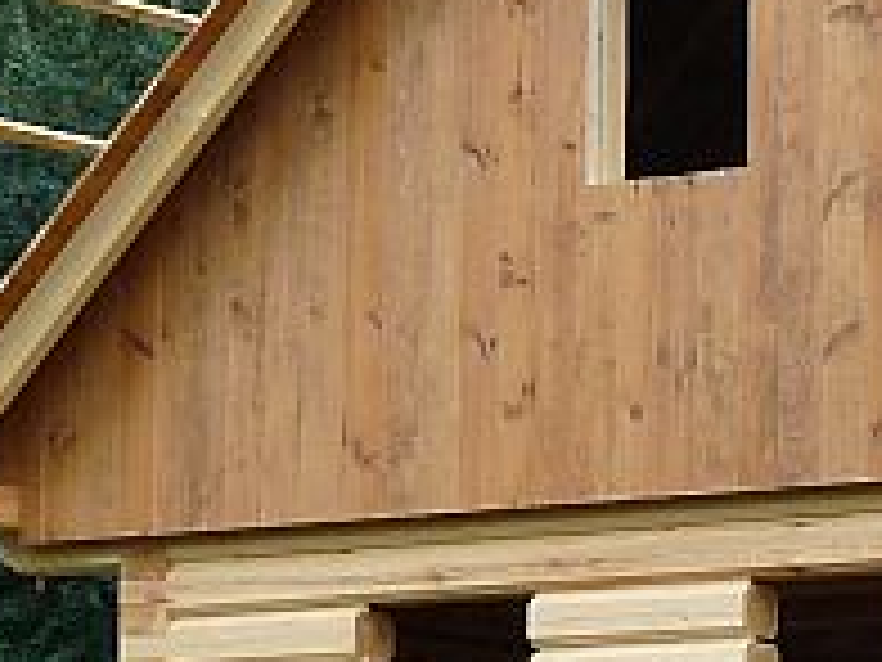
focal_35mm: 278
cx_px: 1372
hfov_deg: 7.0
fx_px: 7083
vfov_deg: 5.3
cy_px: 491
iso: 100
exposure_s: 1/160
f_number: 4
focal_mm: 8.5
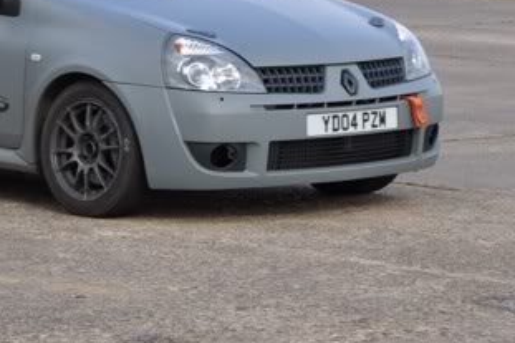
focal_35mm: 239
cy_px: 70
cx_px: 210
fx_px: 3417
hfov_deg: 8.6
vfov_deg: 5.7
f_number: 8
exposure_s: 1/250
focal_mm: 62
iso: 200
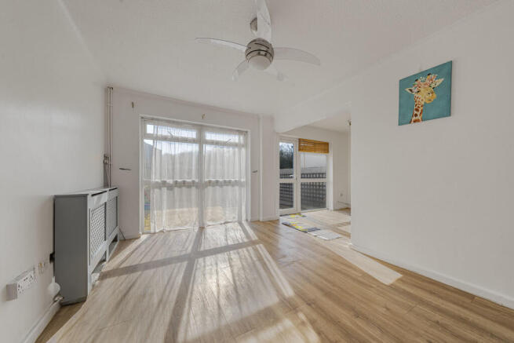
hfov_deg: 112.6
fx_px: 171
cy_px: 172
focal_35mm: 12
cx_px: 257
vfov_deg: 90.0
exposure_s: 1/60
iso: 320
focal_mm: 12
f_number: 10
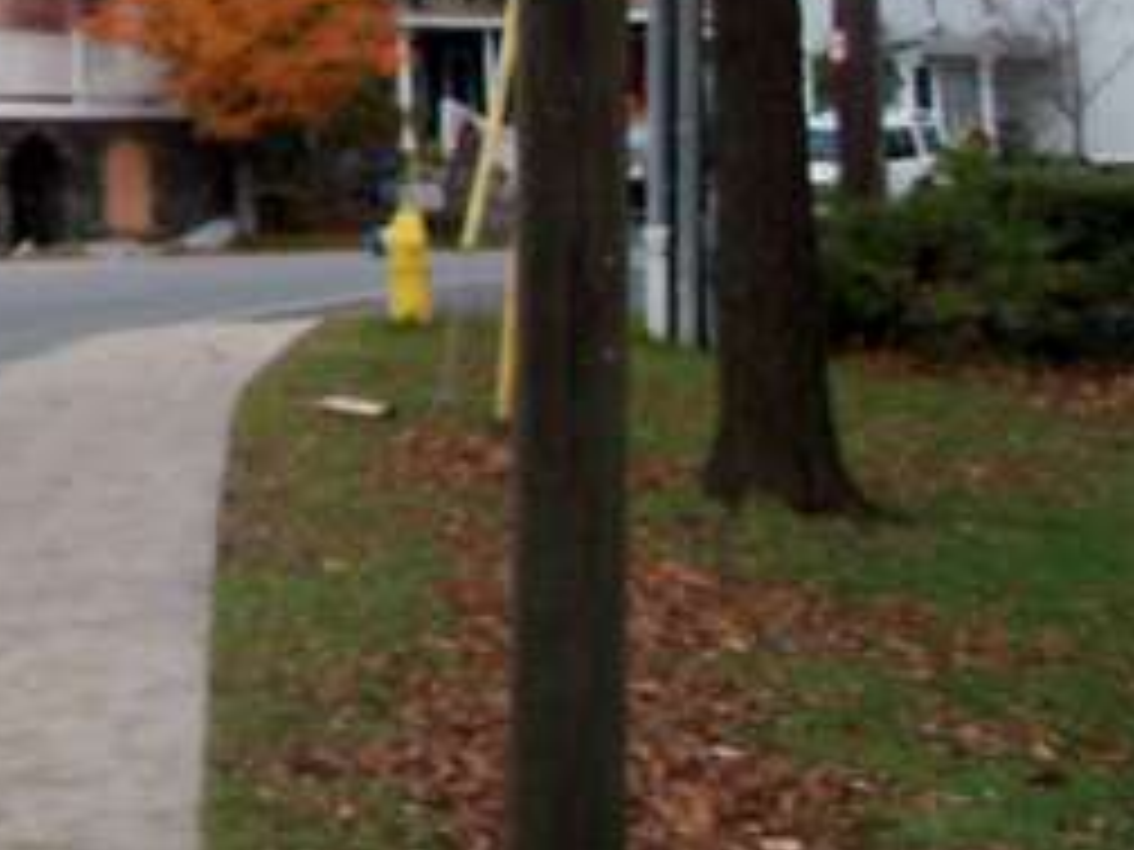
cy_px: -445
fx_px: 3636
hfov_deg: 16.0
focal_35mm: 111
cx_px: -648
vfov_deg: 12.6
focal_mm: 6.3
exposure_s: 1/400
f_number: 3
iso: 80
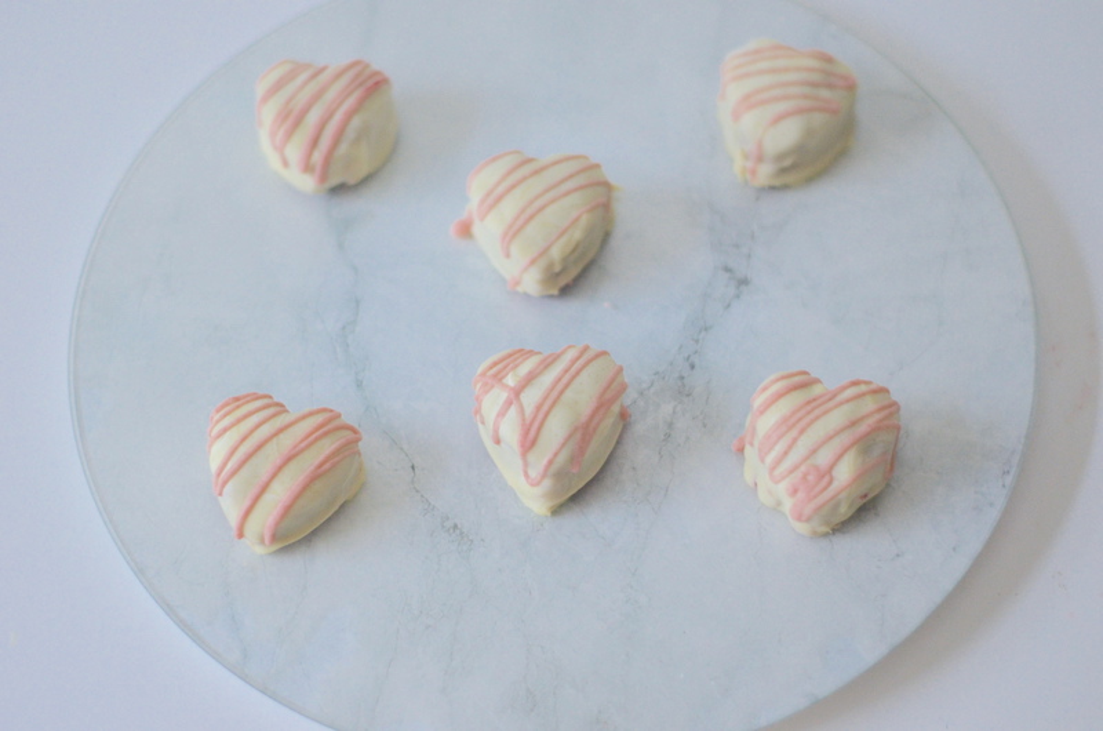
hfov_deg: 27.0
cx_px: 552
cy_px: 366
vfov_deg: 18.1
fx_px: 2293
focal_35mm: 75
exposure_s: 1/250
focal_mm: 50
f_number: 1.8
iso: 1250
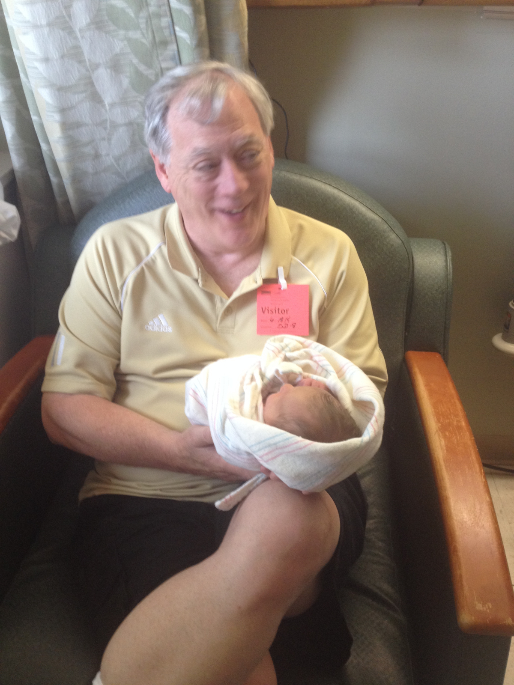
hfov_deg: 40.7
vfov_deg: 52.6
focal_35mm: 35
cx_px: 257
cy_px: 342
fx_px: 693
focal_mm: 4.28
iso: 125
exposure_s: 1/20
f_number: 2.4
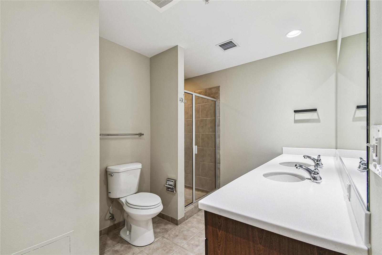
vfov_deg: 77.3
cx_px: 191
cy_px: 128
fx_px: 159
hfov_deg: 100.4
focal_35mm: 15
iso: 100
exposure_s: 1/20
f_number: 7.1
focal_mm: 10
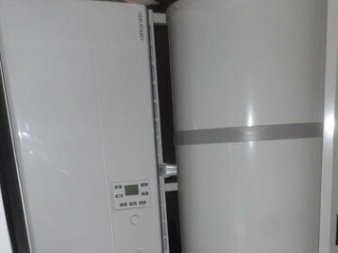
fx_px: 439
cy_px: 291
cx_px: 196
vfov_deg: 28.6
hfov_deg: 42.0
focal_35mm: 45
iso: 200
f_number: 3.7
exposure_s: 1/25
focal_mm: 4.5
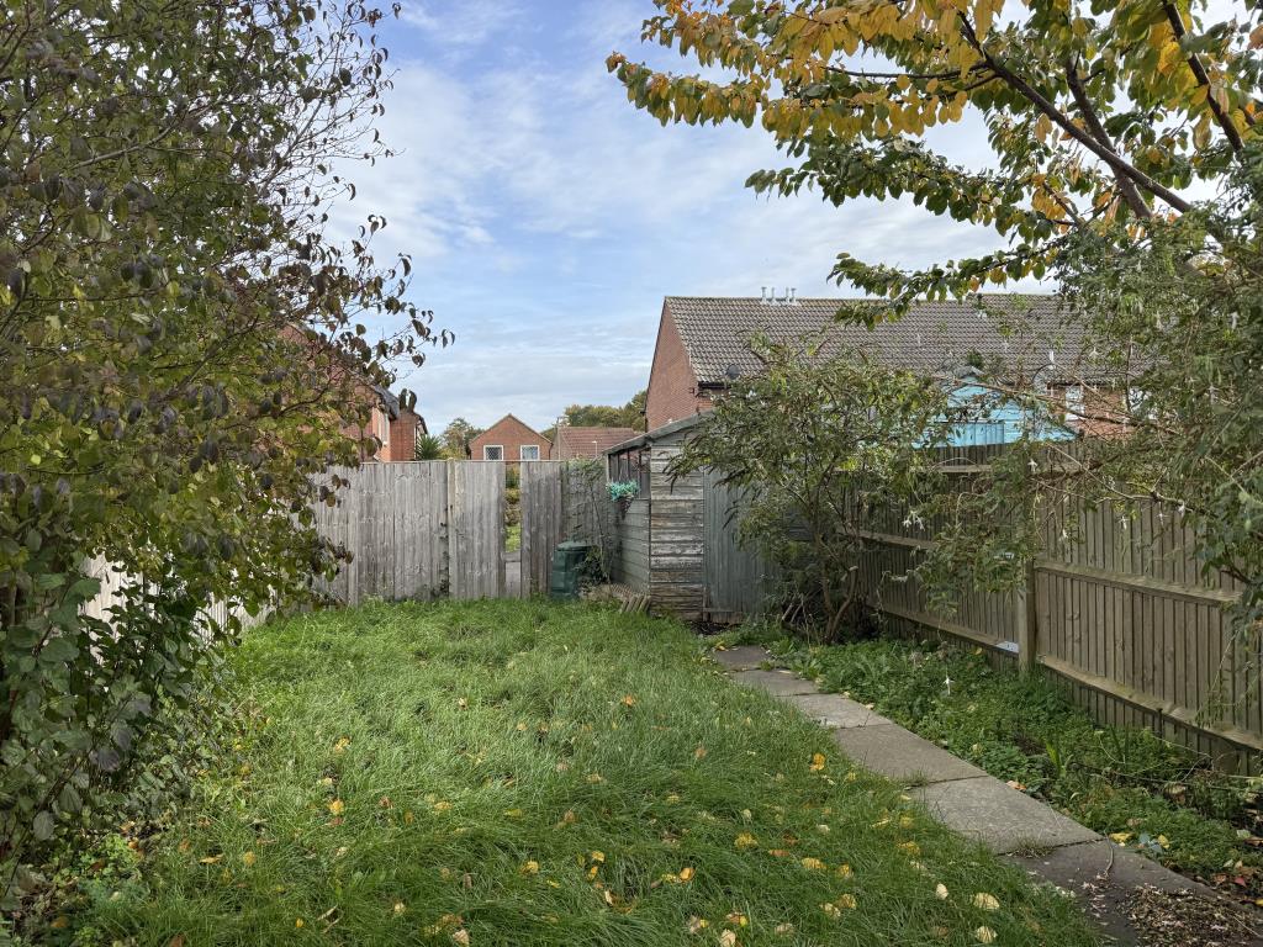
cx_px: 632
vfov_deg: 56.8
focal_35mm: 24
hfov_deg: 71.6
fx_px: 876
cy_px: 474
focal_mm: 6.76
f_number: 1.78
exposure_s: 1/1901
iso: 80
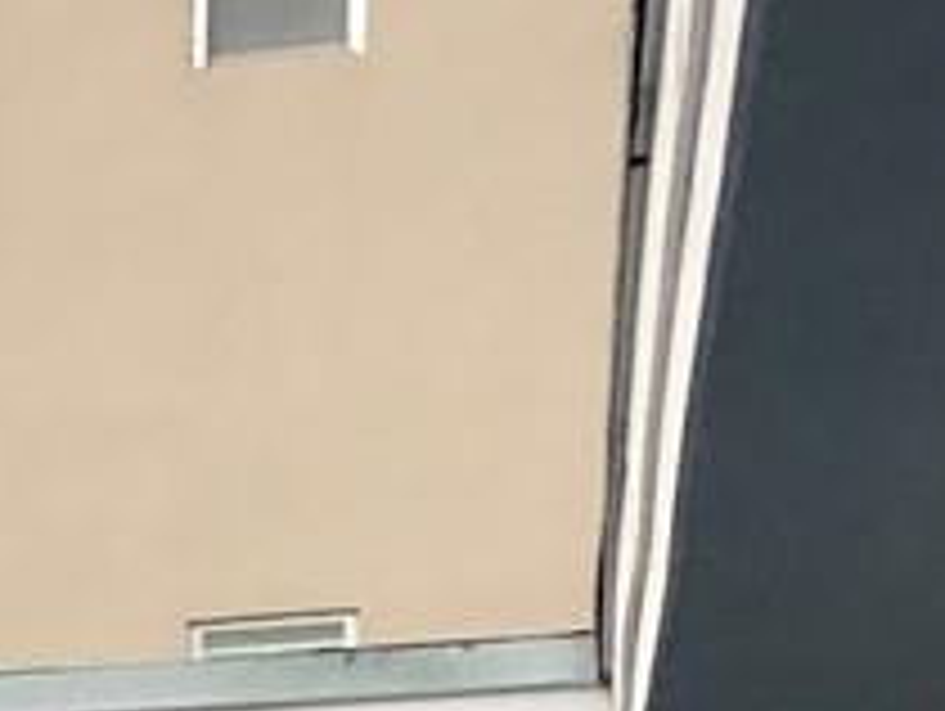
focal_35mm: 213
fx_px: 5821
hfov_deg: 8.2
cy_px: 2156
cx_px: -1660
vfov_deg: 6.4
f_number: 1.8
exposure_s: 1/30
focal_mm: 4
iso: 32
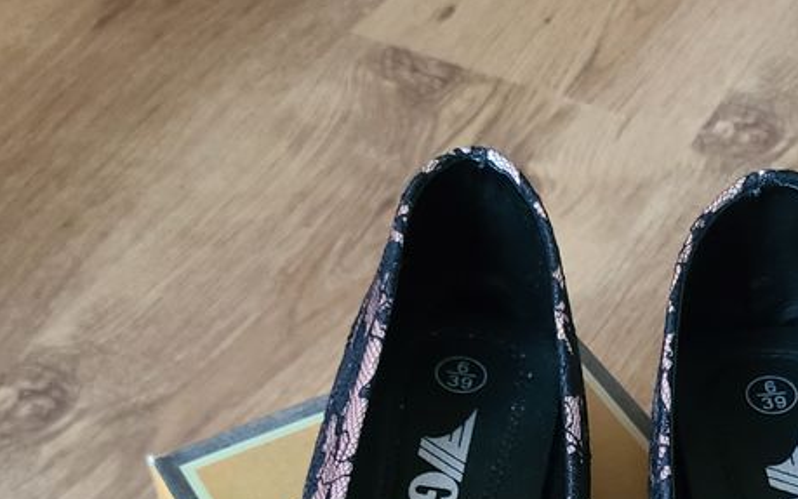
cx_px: 537
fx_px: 1305
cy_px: 751
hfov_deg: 33.7
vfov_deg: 19.0
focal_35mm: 60
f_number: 1.8
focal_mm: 5.4
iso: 800
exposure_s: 1/24
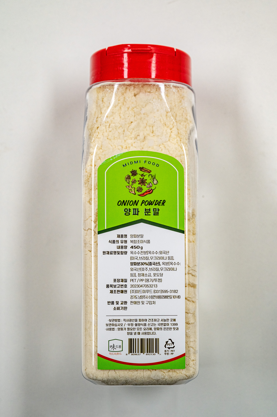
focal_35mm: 70
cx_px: 138
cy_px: 208
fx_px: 809
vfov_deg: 28.9
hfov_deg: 19.4
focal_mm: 70
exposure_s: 1/125
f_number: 8
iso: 800
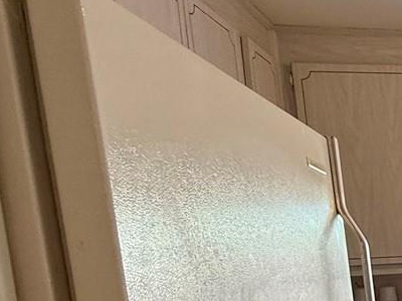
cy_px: 318
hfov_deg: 21.9
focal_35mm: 56
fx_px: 650
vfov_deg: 24.6
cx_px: 718
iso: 100
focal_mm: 2.22
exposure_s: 1/120
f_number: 2.2
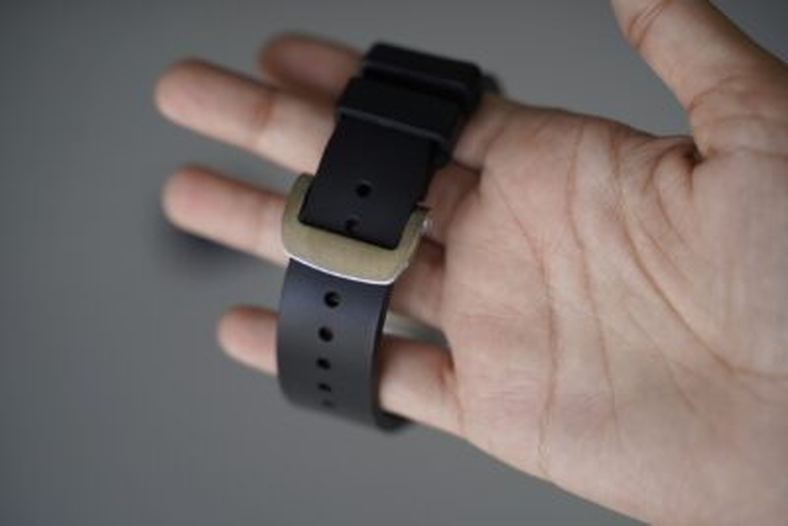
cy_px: 263
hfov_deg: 27.0
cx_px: 394
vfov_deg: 18.2
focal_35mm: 75
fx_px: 1642
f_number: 4
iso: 125
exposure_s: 1/80
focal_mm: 75
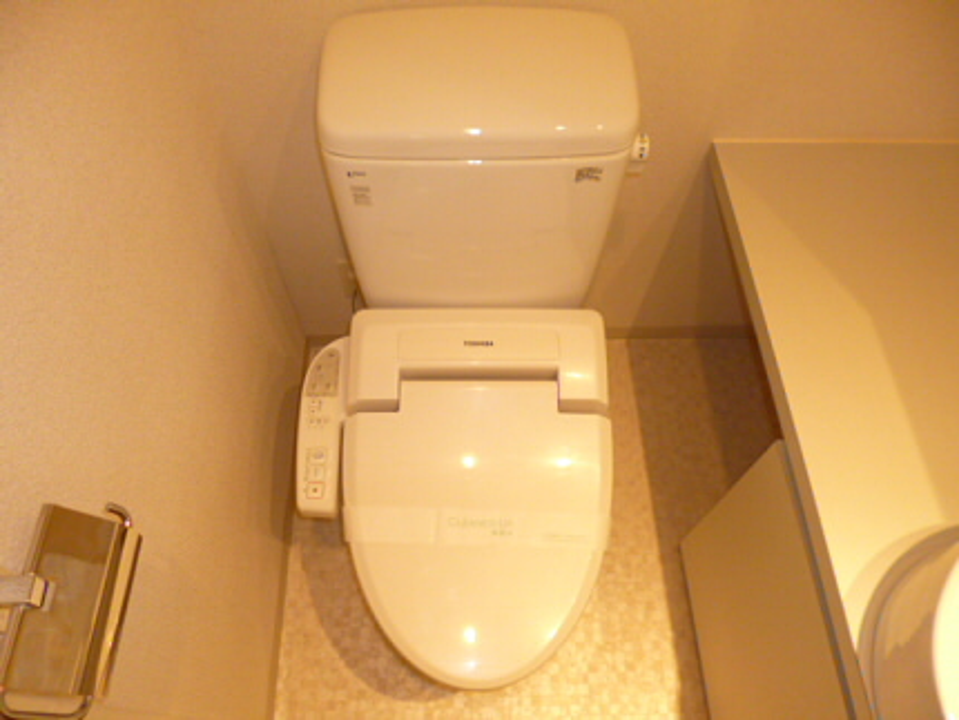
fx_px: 665
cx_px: 480
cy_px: 360
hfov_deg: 71.6
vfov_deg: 56.9
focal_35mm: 24
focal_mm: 4.3
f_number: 2.5
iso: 200
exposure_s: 1/60
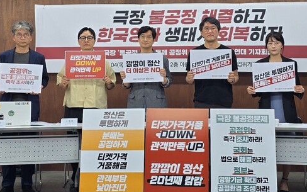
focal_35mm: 30
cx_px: 182
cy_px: 101
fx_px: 251
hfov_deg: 62.4
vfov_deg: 41.8
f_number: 1.7
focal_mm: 6.3
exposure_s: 1/120
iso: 80
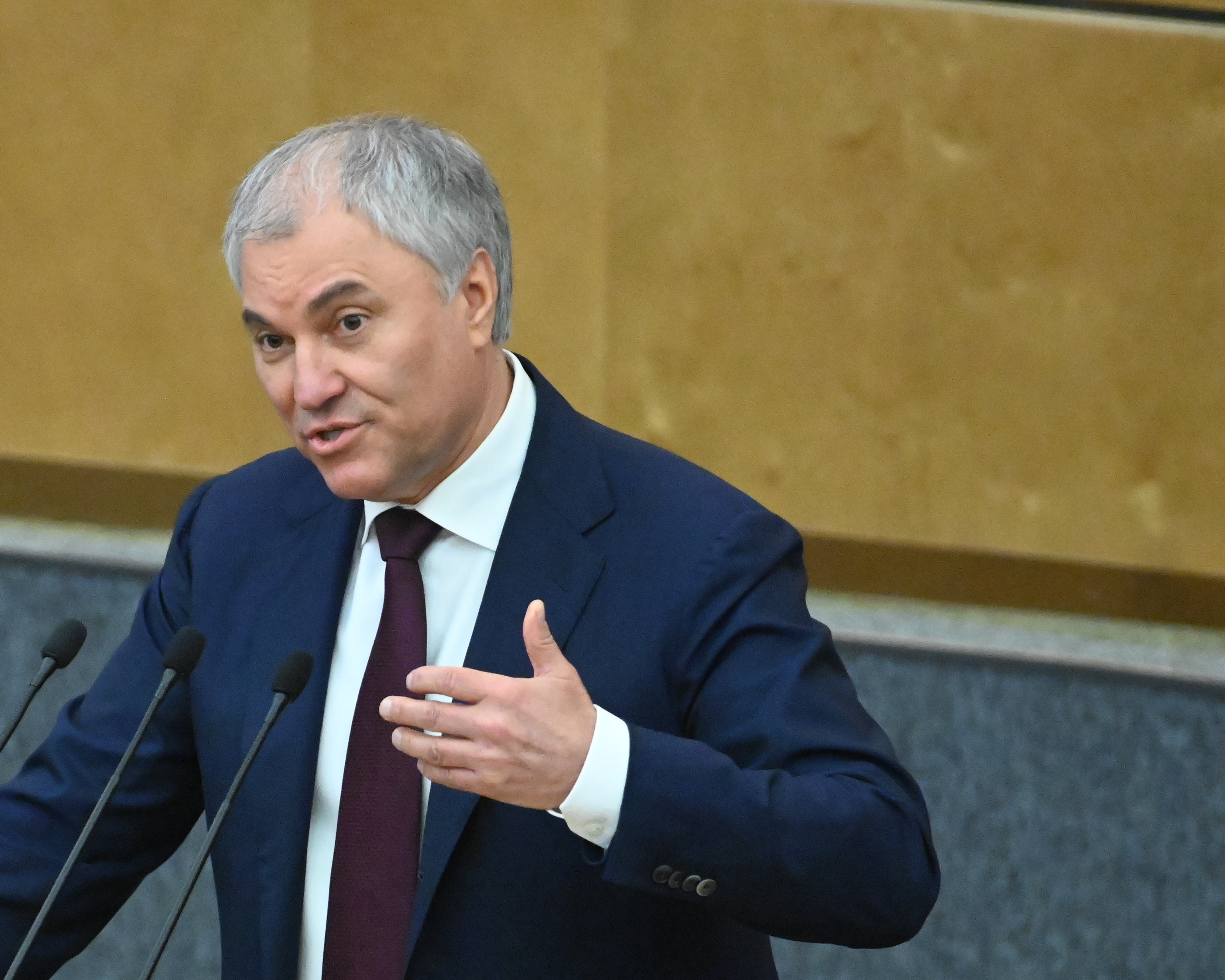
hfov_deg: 2.4
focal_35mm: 816
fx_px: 29586
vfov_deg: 1.9
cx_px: 255
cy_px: 687
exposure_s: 1/250
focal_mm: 330
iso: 8000
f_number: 4
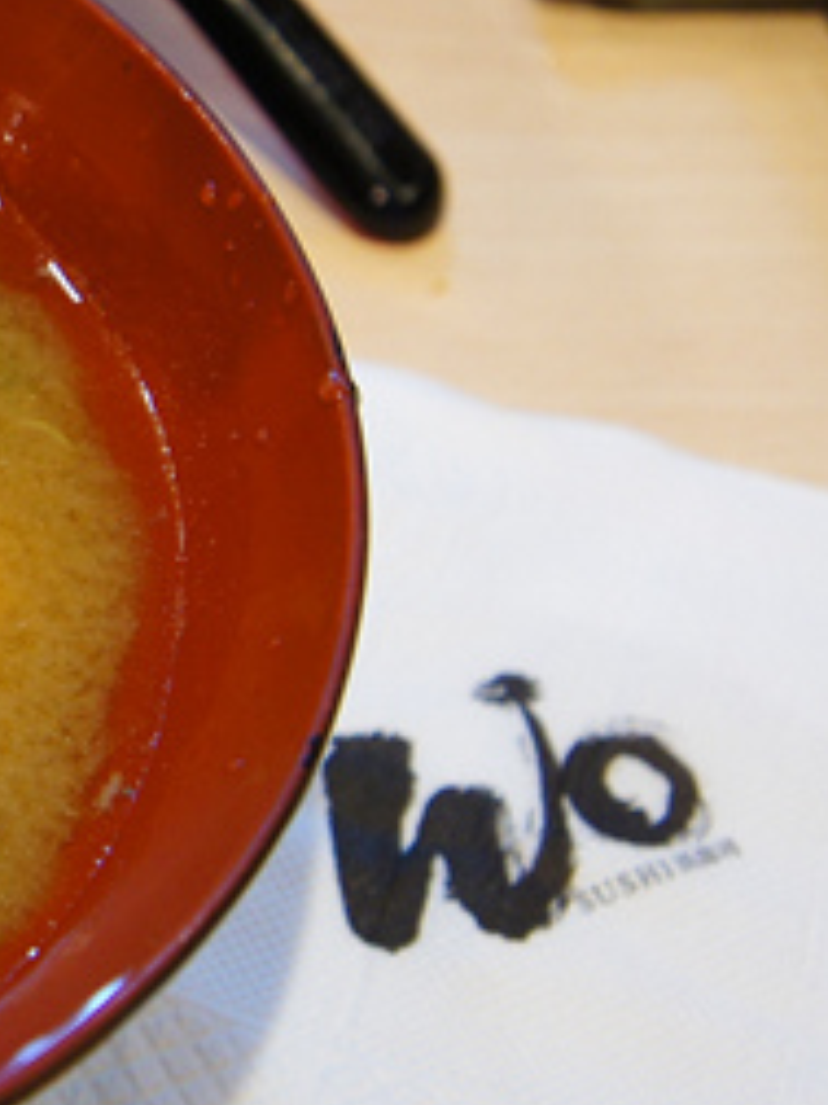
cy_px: 506
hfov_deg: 11.9
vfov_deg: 16.5
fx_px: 3795
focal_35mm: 119
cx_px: -425
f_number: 4.5
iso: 800
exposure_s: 1/125
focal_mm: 32
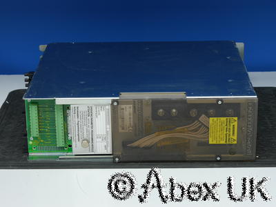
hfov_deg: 21.3
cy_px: 104
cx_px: 138
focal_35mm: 92
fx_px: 734
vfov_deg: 16.1
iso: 400
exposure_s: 1/25
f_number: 7.1
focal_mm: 46
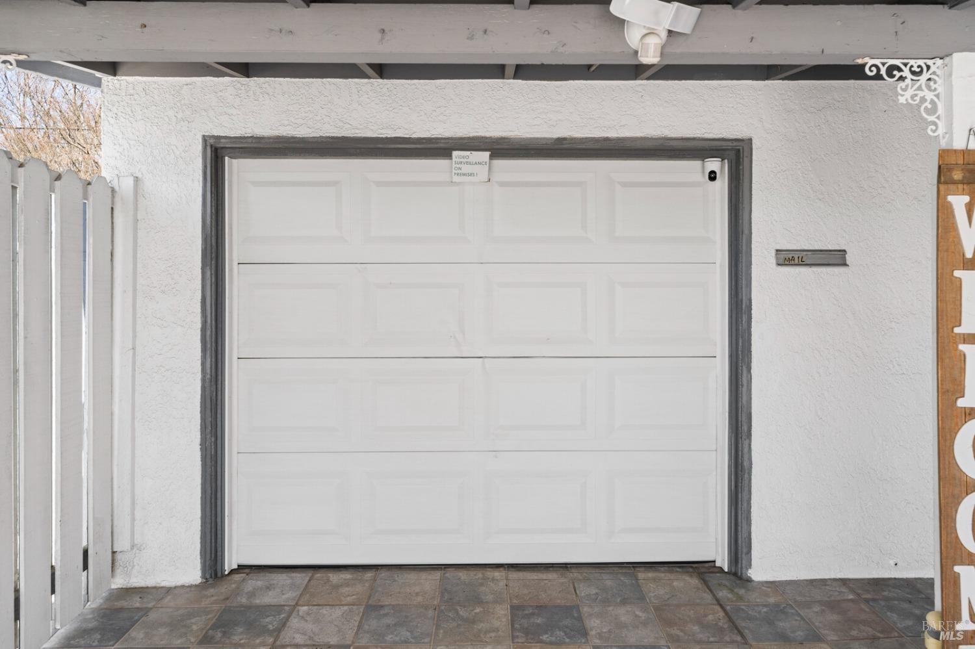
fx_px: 650
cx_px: 488
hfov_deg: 73.8
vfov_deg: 53.1
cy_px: 324
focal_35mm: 24
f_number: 7.1
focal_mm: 24
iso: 125
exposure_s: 1/100
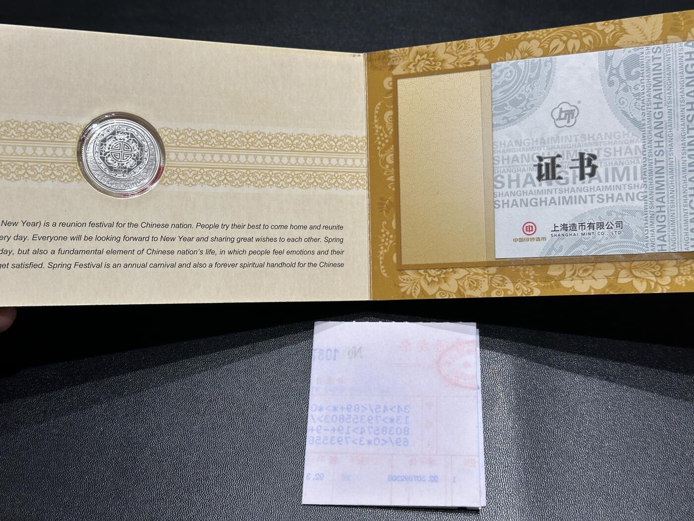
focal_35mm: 48
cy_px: 260
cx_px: 347
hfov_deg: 39.7
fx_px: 962
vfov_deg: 30.3
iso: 100
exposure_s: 1/50
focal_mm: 6.86
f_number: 1.78
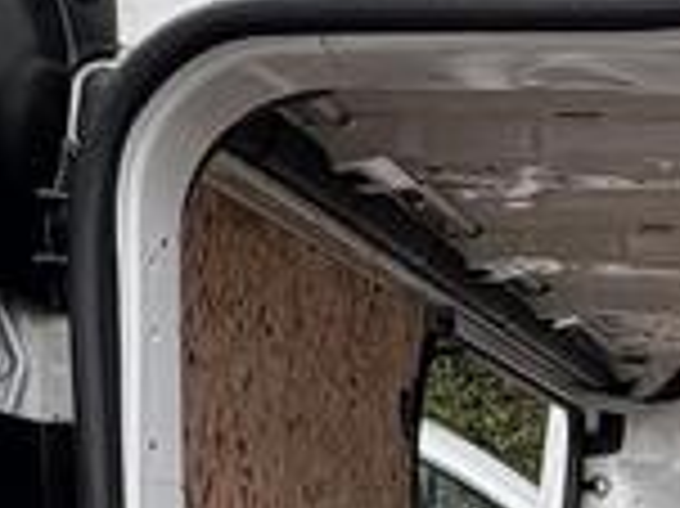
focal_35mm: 83
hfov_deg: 19.5
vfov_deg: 15.3
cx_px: 1112
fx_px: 1629
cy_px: 917
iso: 64
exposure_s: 1/163
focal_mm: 2.22
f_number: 2.2
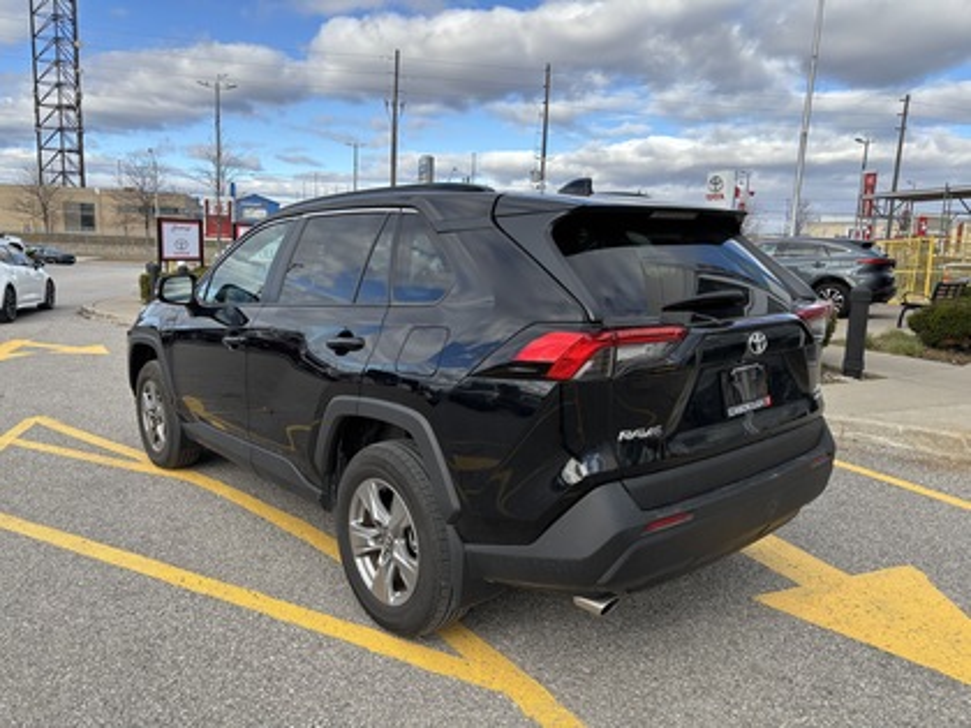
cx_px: 486
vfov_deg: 53.1
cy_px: 364
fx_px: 729
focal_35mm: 26
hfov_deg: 67.3
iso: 50
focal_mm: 5.96
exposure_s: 1/1543
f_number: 1.6
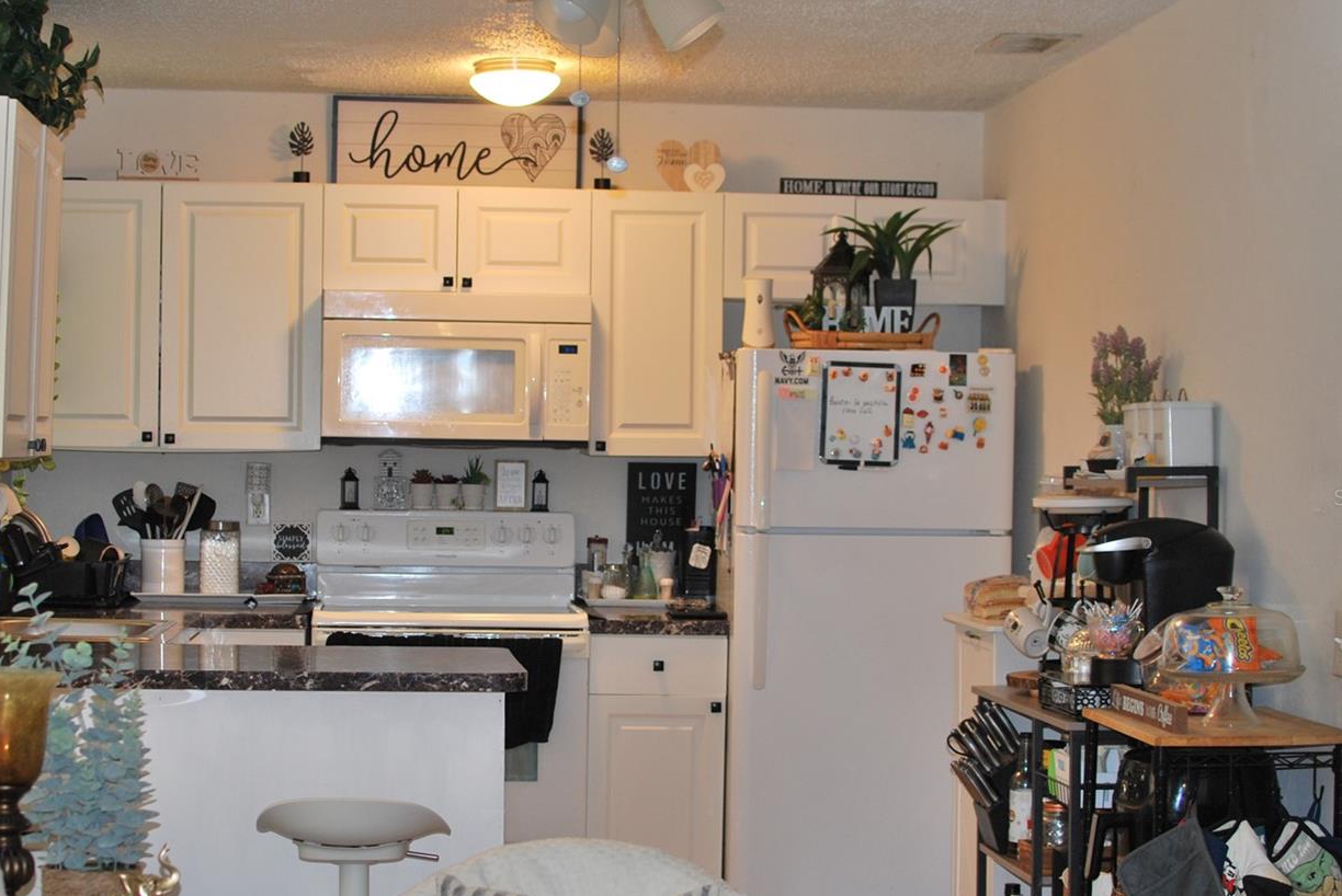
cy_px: 497
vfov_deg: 19.9
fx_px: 2561
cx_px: 555
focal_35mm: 69
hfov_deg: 29.3
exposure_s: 1/60
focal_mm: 35
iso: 200
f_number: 2.8
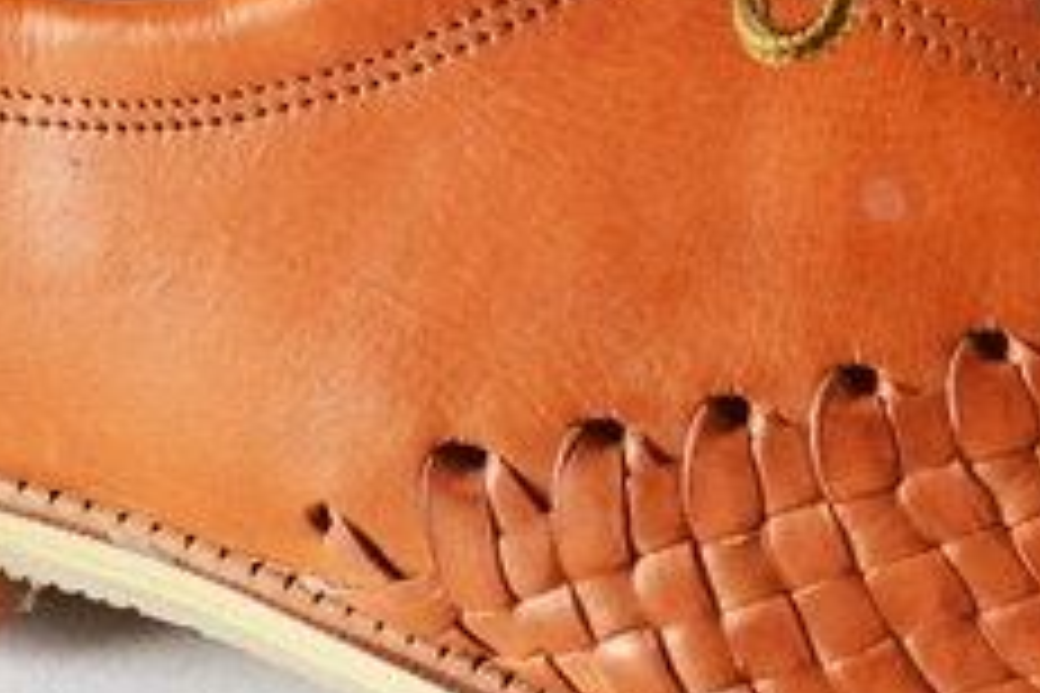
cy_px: -104
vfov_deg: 6.4
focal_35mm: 214
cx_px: 1090
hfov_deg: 9.5
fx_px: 6190
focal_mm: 55
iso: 400
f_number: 5.6
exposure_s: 1/80
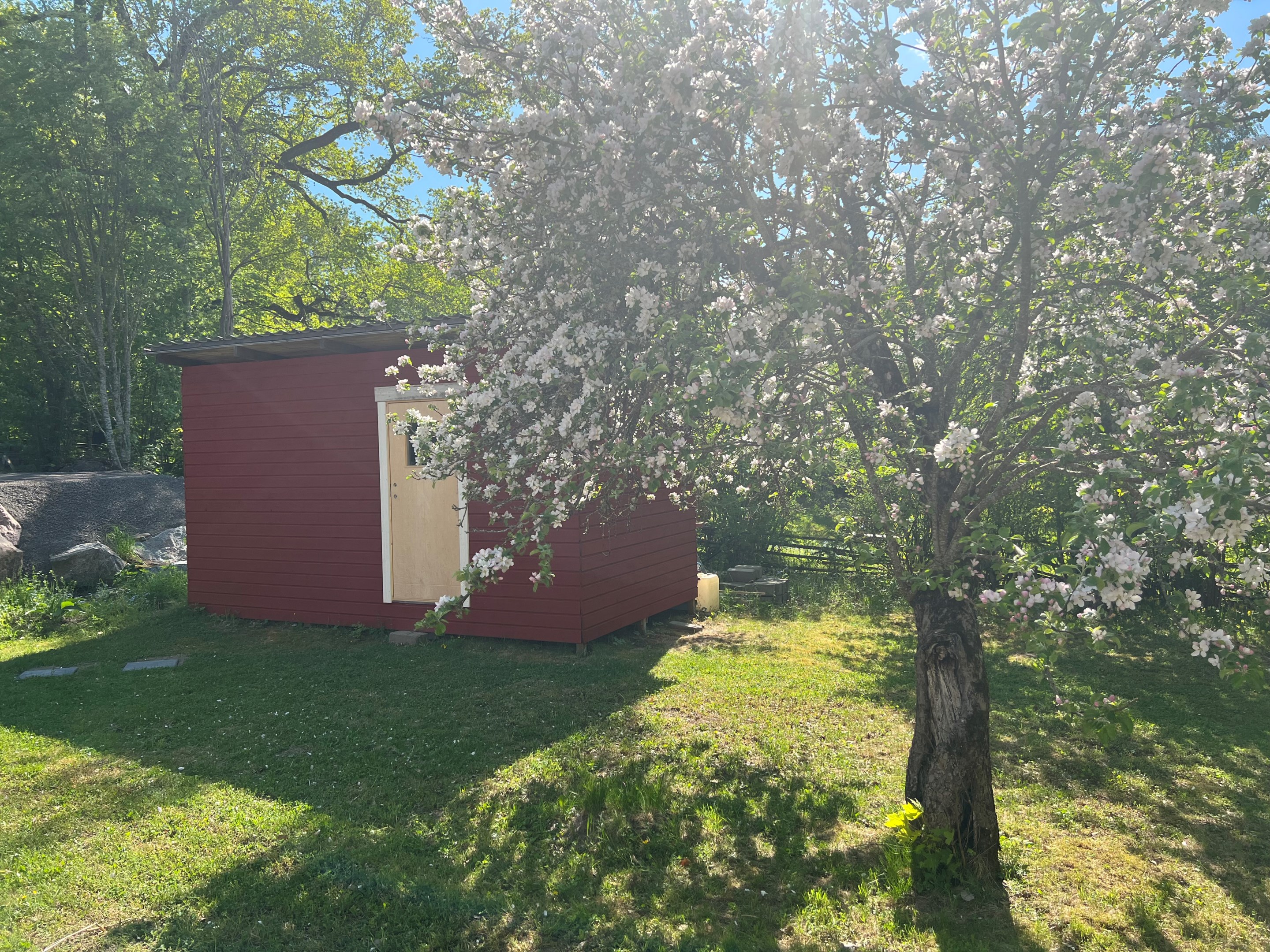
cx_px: 635
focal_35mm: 26
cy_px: 476
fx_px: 954
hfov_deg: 67.3
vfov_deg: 53.1
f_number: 1.5
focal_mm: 5.7
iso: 50
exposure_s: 1/2404
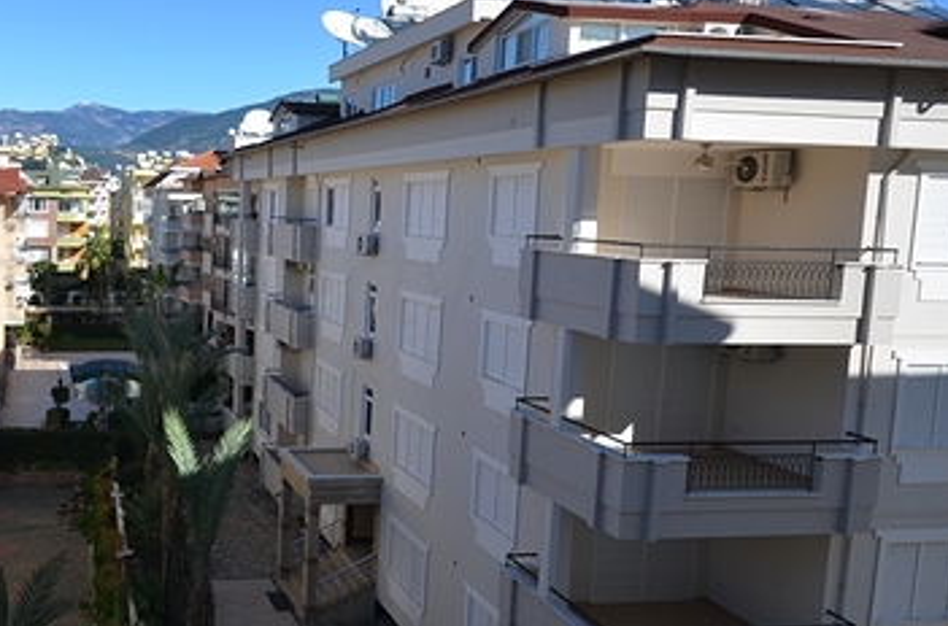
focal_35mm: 31
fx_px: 814
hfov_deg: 54.9
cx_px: 150
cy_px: 259
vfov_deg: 41.9
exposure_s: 1/250
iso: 100
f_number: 8
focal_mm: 10
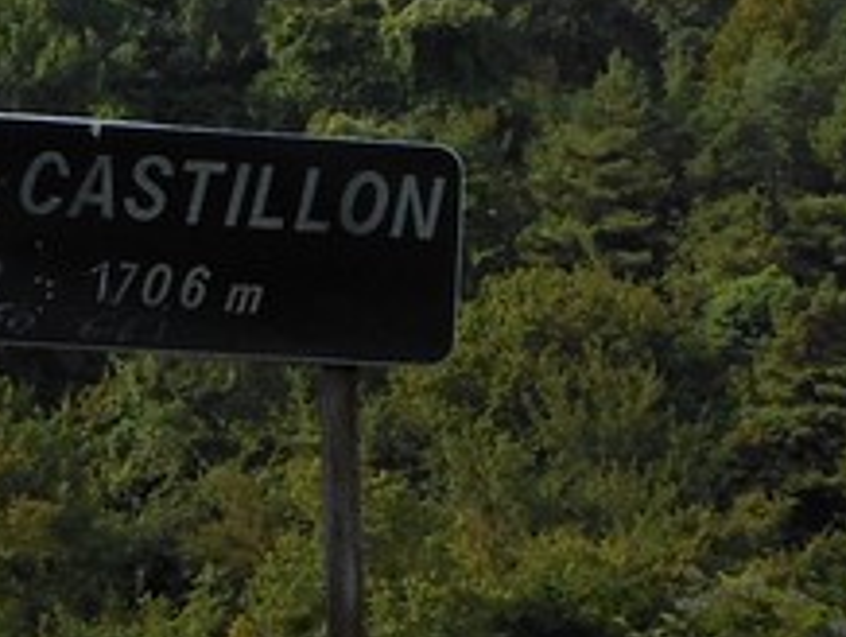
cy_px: -311
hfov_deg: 10.0
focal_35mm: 196
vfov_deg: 7.5
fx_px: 4795
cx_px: 128
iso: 80
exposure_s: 1/640
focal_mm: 6
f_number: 3.5
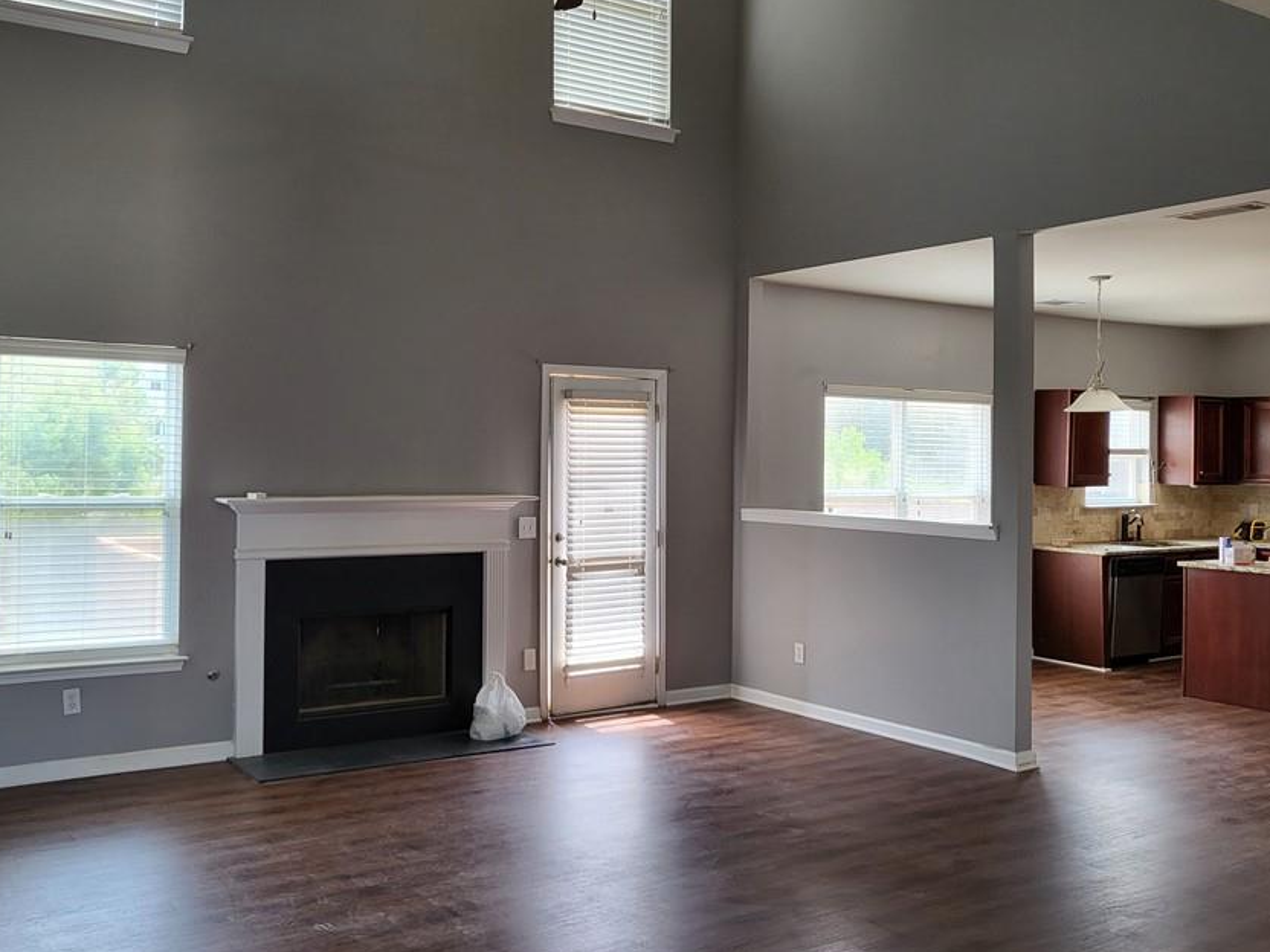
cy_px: 435
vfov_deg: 44.1
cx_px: 548
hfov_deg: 56.6
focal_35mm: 32
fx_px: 1174
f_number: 1.8
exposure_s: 1/120
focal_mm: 4.25
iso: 80
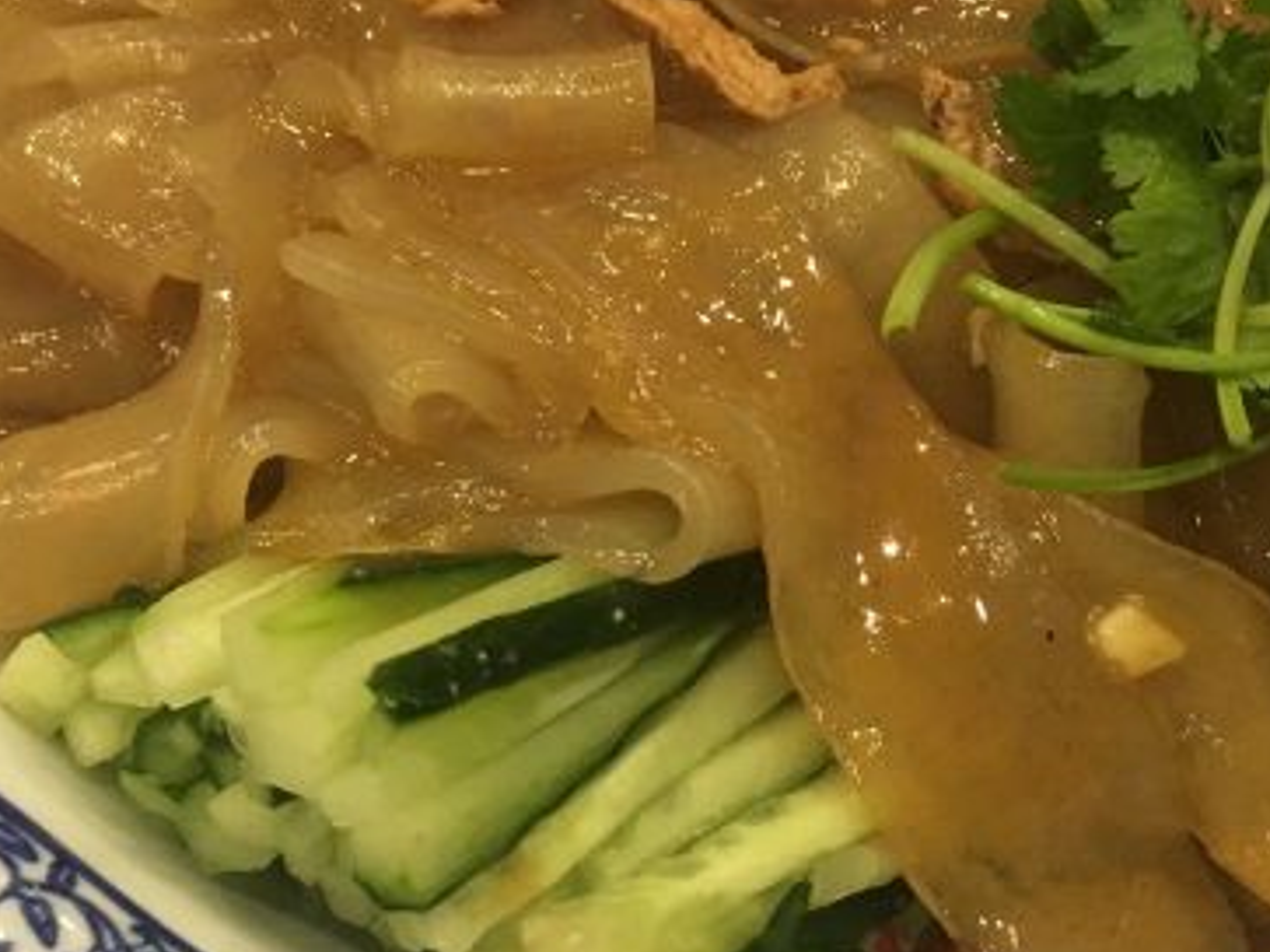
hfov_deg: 34.3
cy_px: 401
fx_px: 2054
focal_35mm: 56
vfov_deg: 26.1
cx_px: 745
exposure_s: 1/25
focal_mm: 4.15
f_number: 2.2
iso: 200
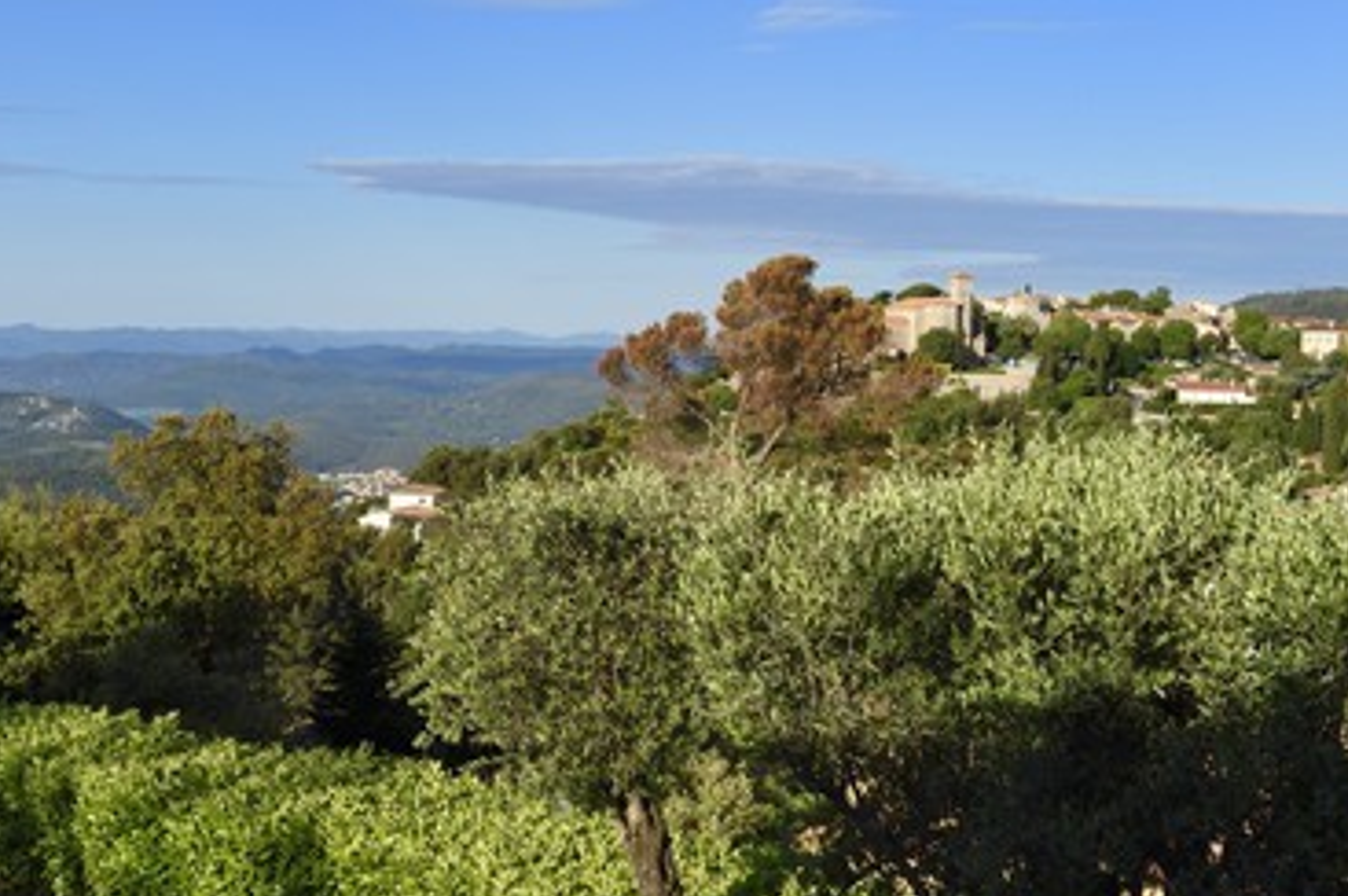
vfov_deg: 24.6
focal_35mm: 55
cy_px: 510
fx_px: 2058
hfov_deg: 36.3
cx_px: 694
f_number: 14
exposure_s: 1/160
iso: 200
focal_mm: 48
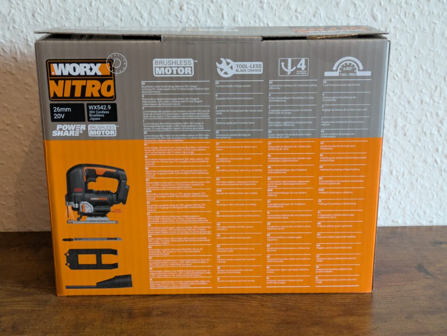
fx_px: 659
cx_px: 224
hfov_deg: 37.5
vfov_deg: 28.6
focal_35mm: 51
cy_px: 168
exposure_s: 1/25
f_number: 1.89
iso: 273
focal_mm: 5.43
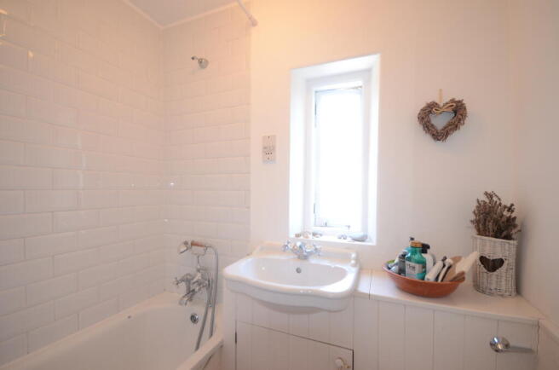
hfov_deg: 100.5
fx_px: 232
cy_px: 185
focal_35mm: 15
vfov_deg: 77.0
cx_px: 280
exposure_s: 1/100
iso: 1000
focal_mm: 10
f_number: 4.5
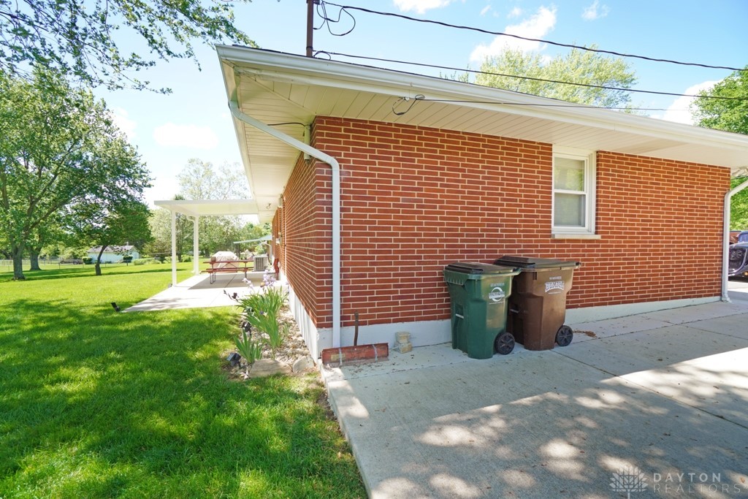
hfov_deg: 100.4
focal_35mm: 15
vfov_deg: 77.3
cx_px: 374
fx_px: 312
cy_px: 250
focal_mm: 10
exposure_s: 1/80
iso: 100
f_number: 6.3
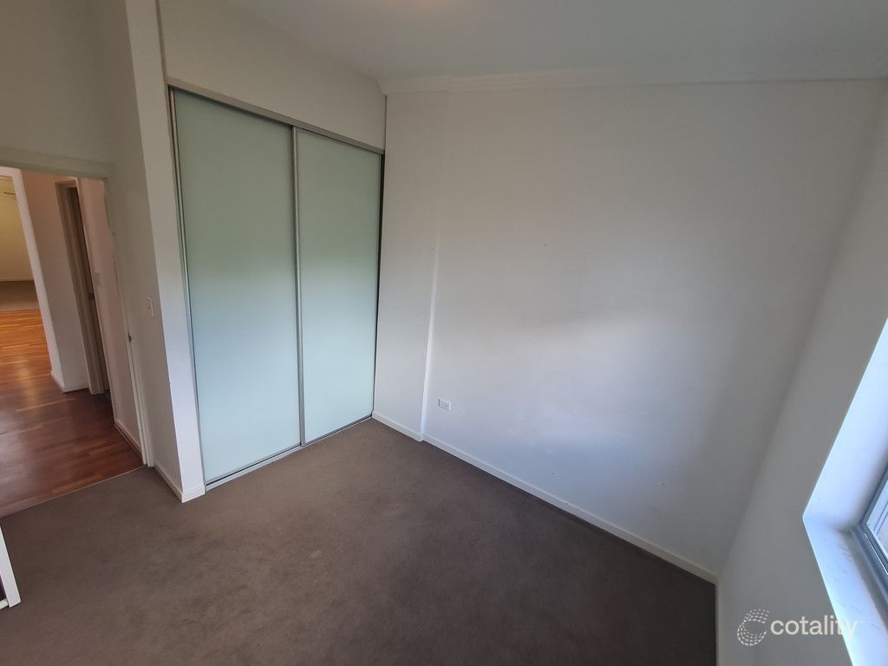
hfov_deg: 106.2
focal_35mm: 13
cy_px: 333
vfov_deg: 89.9
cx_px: 444
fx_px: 333
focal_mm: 2.2
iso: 100
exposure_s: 1/50
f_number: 2.2
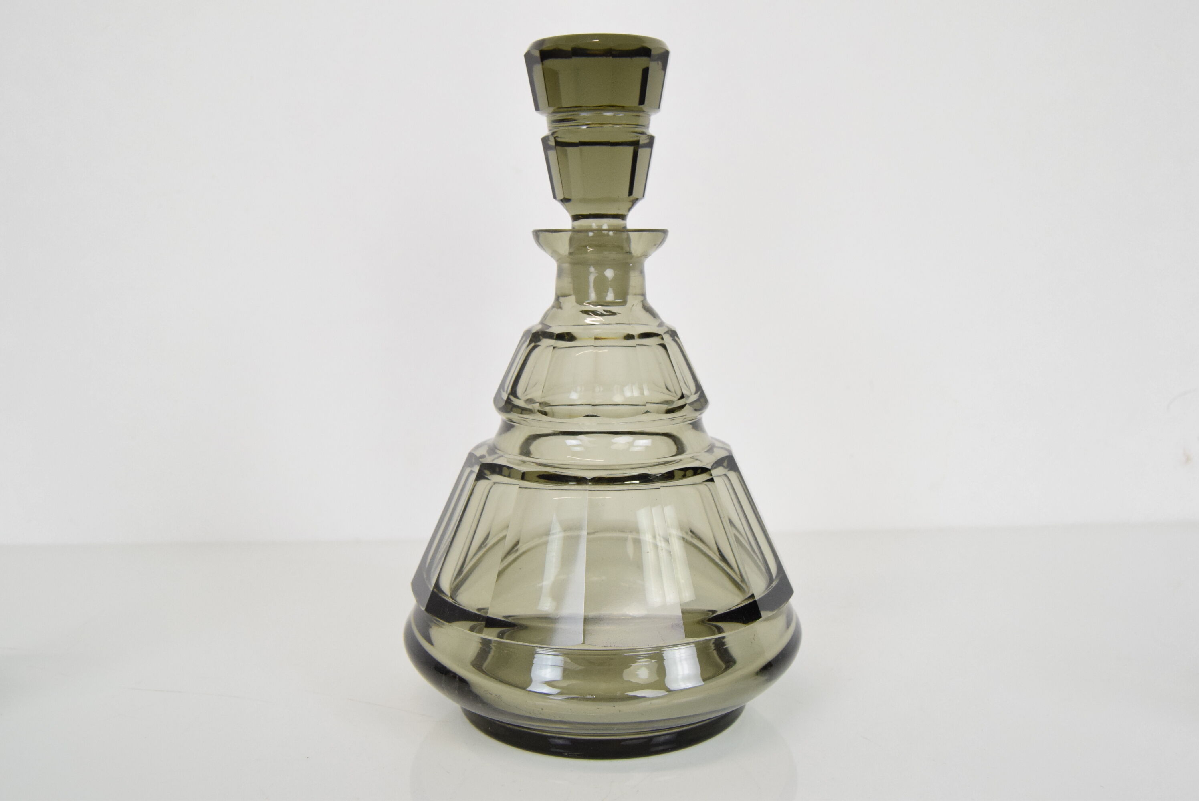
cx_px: 600
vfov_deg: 40.0
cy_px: 400
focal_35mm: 33
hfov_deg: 57.2
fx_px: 1100
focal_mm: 22
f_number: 7.1
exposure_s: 1/200
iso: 1600
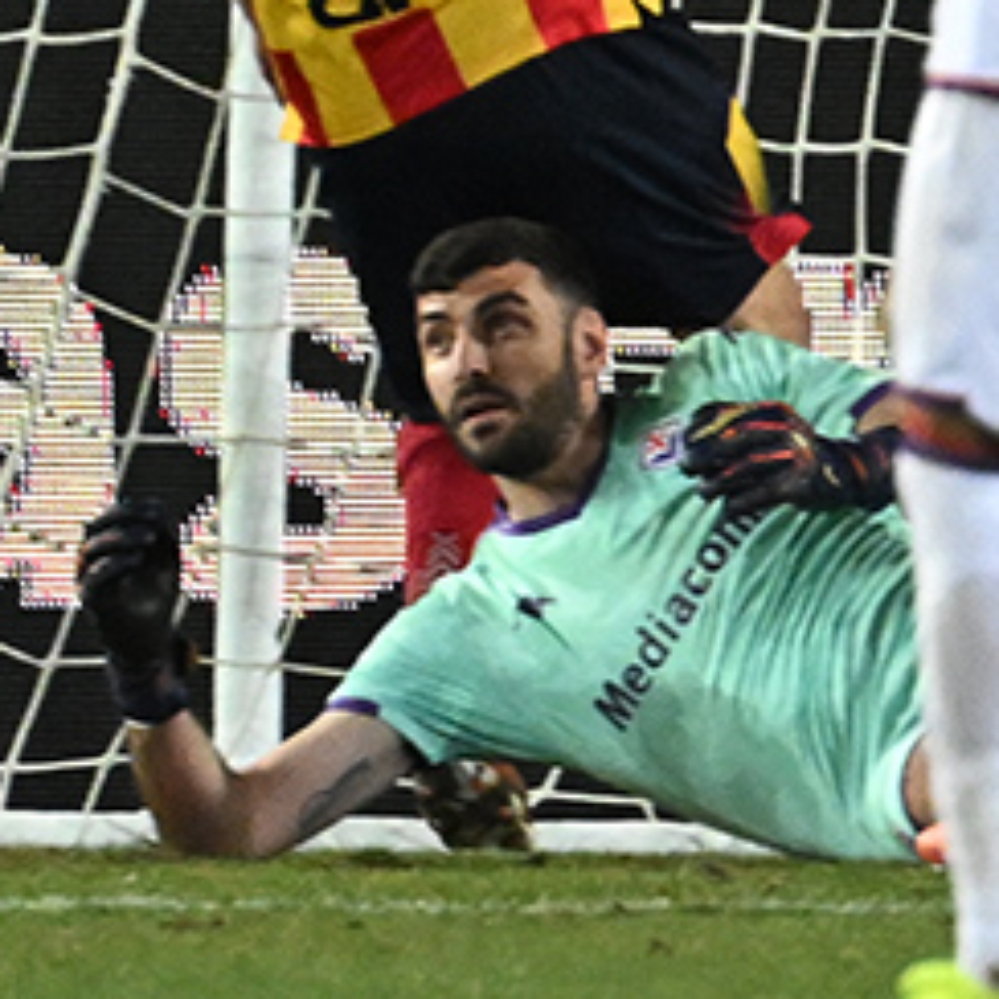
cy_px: -156
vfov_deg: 0.7
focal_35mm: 2509
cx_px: 332
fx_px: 81921
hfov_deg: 0.7
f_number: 4
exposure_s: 1/1600
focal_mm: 400
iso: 5000
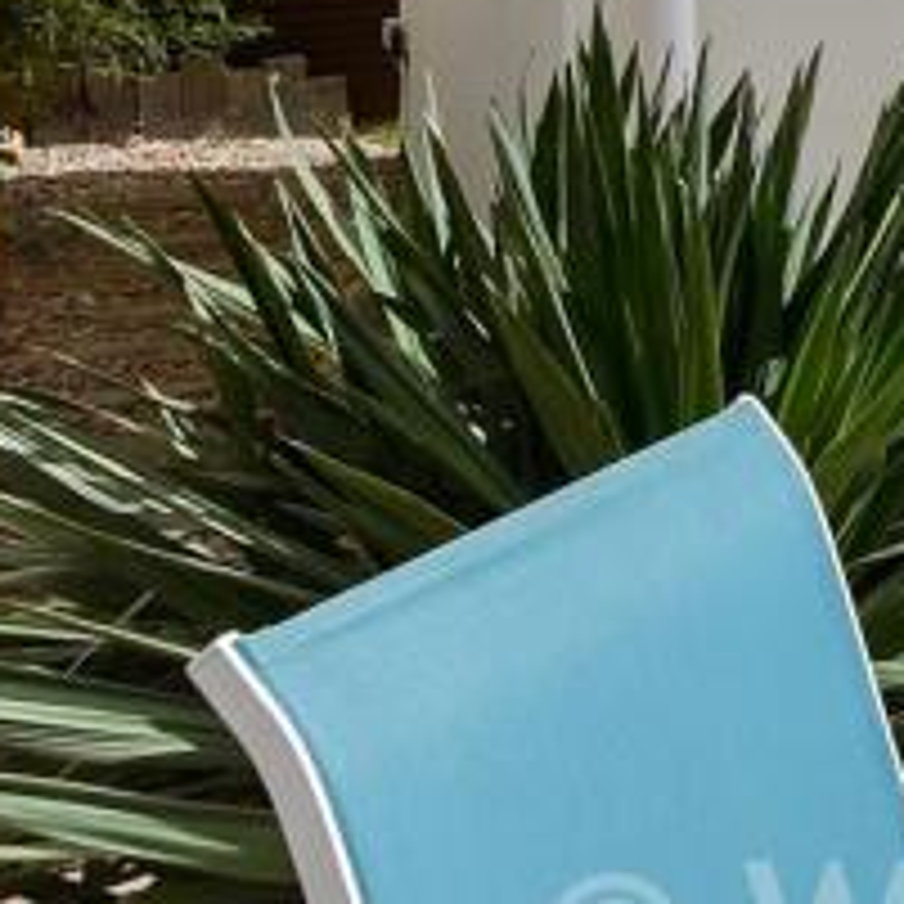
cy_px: -115
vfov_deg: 24.5
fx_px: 1920
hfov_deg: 16.1
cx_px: 2037
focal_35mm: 65
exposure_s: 1/640
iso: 160
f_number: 8
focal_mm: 10
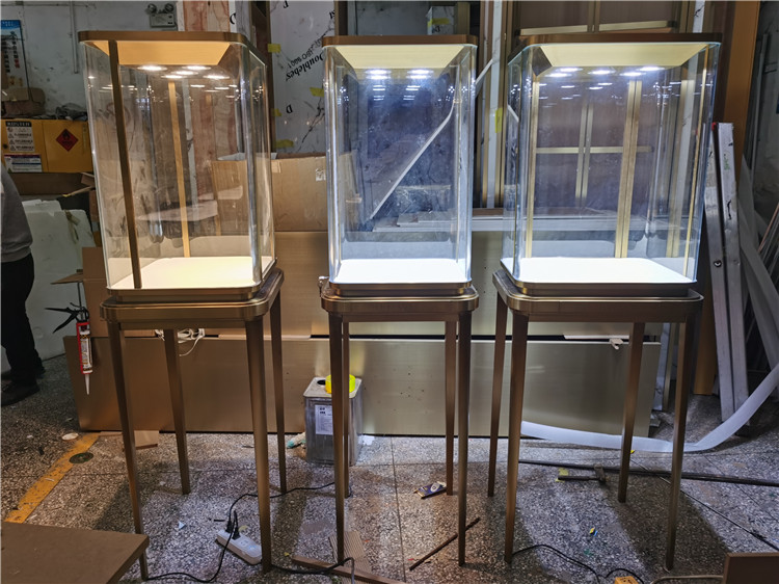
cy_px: 292
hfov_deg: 65.3
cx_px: 390
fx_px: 607
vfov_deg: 51.3
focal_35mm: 27
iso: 50
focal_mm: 5.56
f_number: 1.6
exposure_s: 1/123
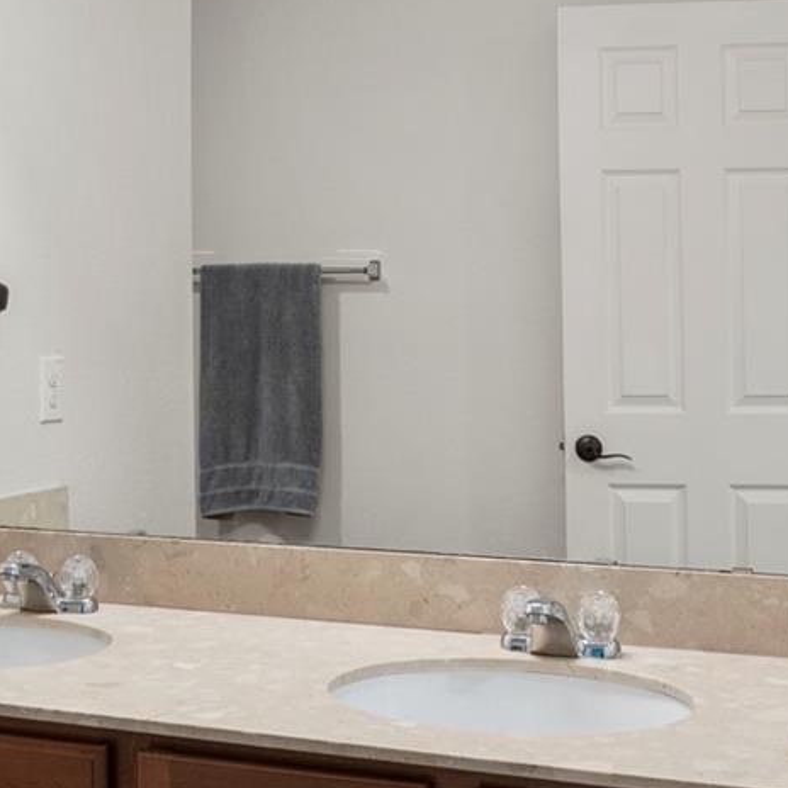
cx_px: 268
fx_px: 1545
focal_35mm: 60
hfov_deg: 28.4
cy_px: 293
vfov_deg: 28.5
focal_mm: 16
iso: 250
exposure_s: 1/6
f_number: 8
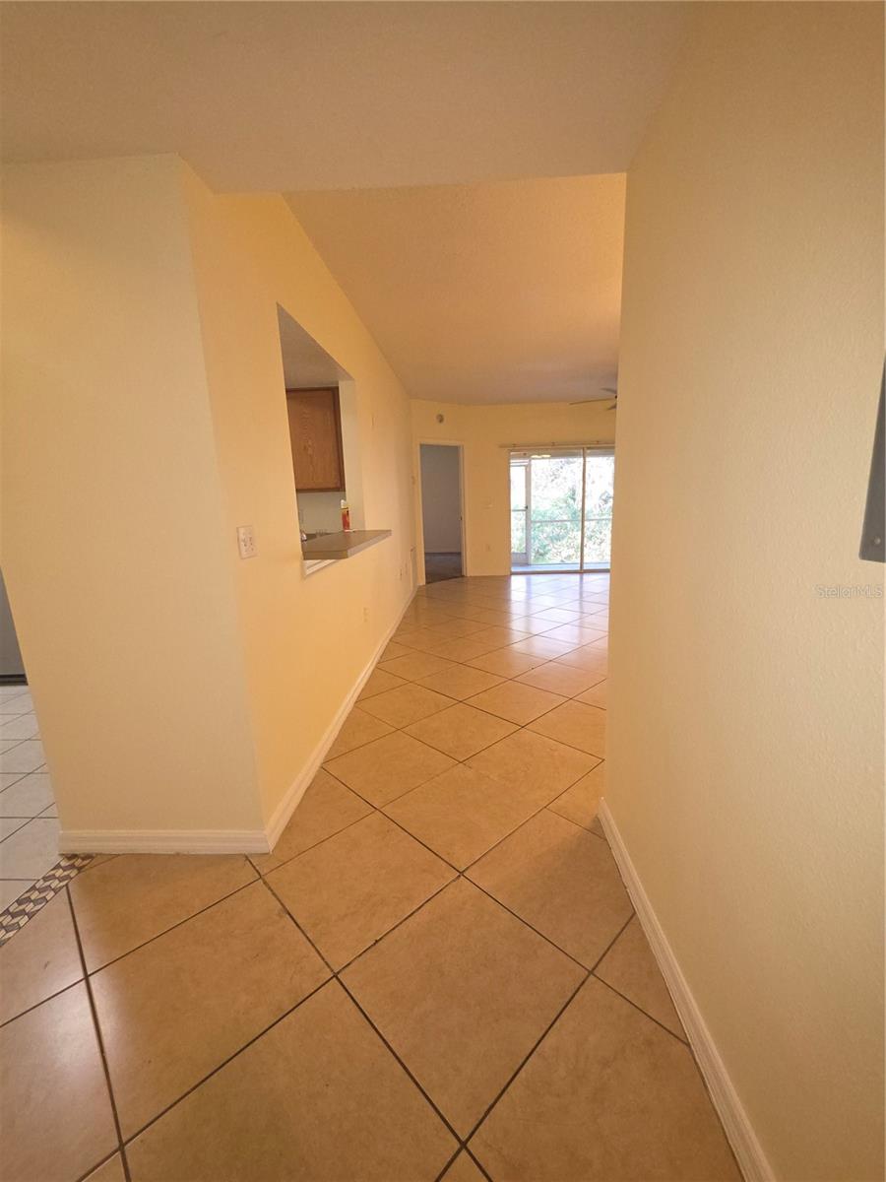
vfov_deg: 106.2
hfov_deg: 89.9
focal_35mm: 13
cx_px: 443
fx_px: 444
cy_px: 591
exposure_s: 1/60
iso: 200
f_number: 1.9
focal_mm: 2.2
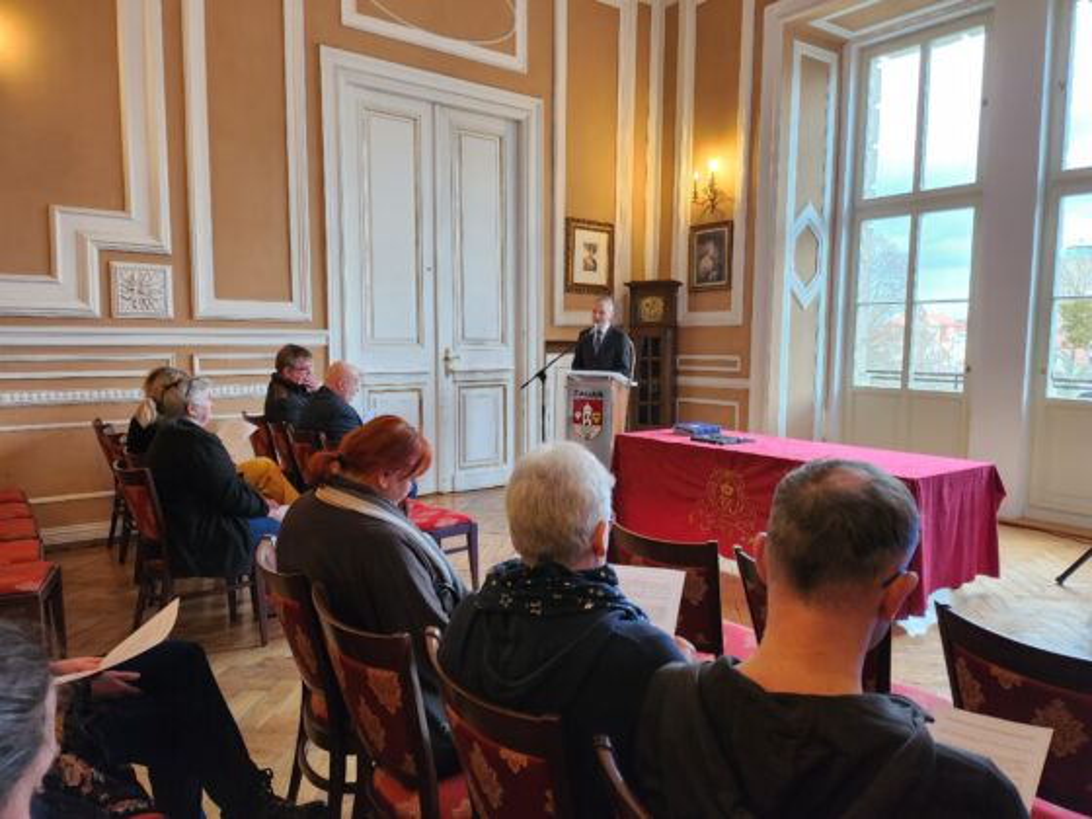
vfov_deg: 56.8
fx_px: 757
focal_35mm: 24
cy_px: 410
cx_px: 546
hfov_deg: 71.6
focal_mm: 5
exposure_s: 1/100
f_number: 1.8
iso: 500
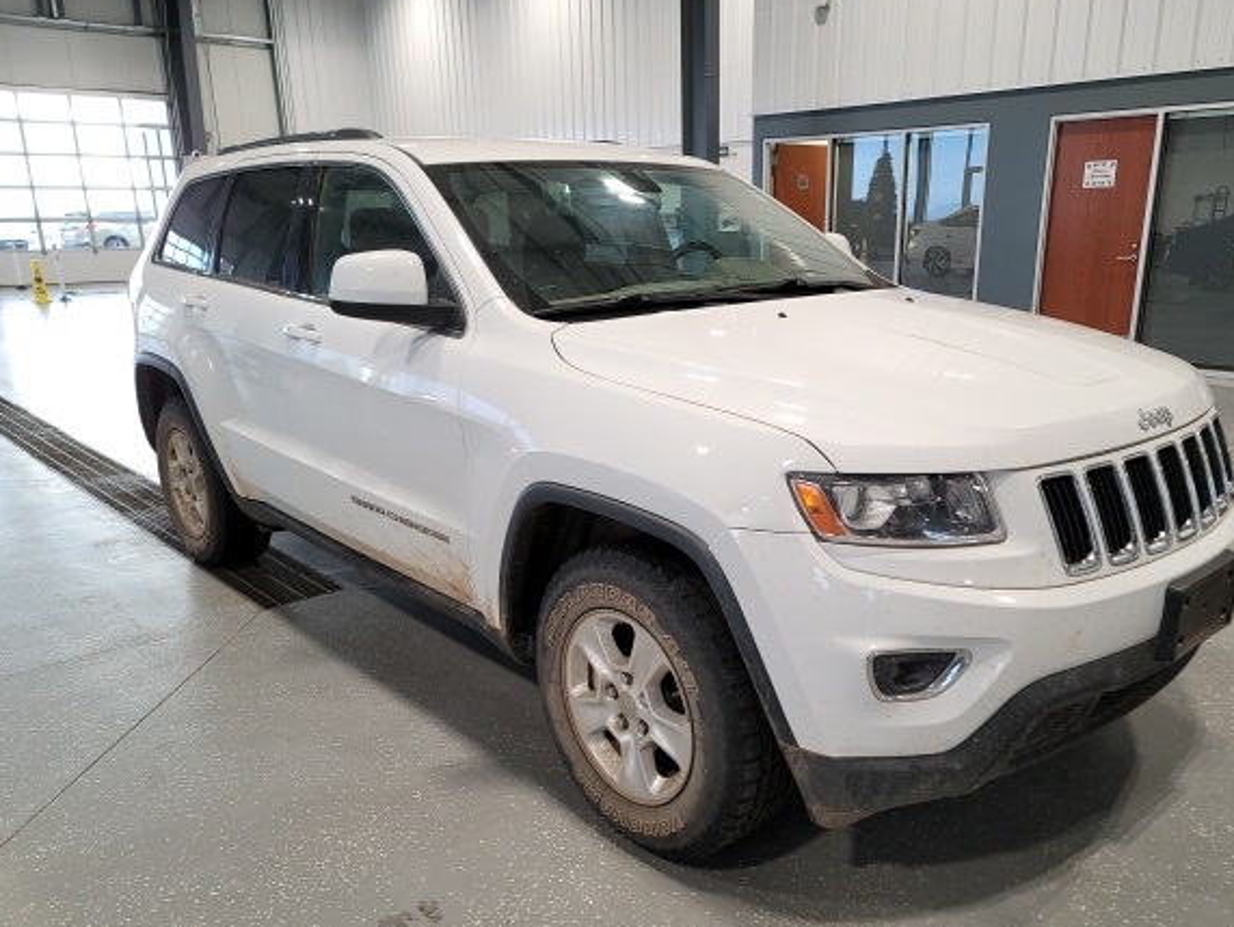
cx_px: 687
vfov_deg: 49.7
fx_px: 999
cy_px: 510
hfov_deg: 63.2
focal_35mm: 28
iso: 274
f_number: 1.8
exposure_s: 1/60
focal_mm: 7
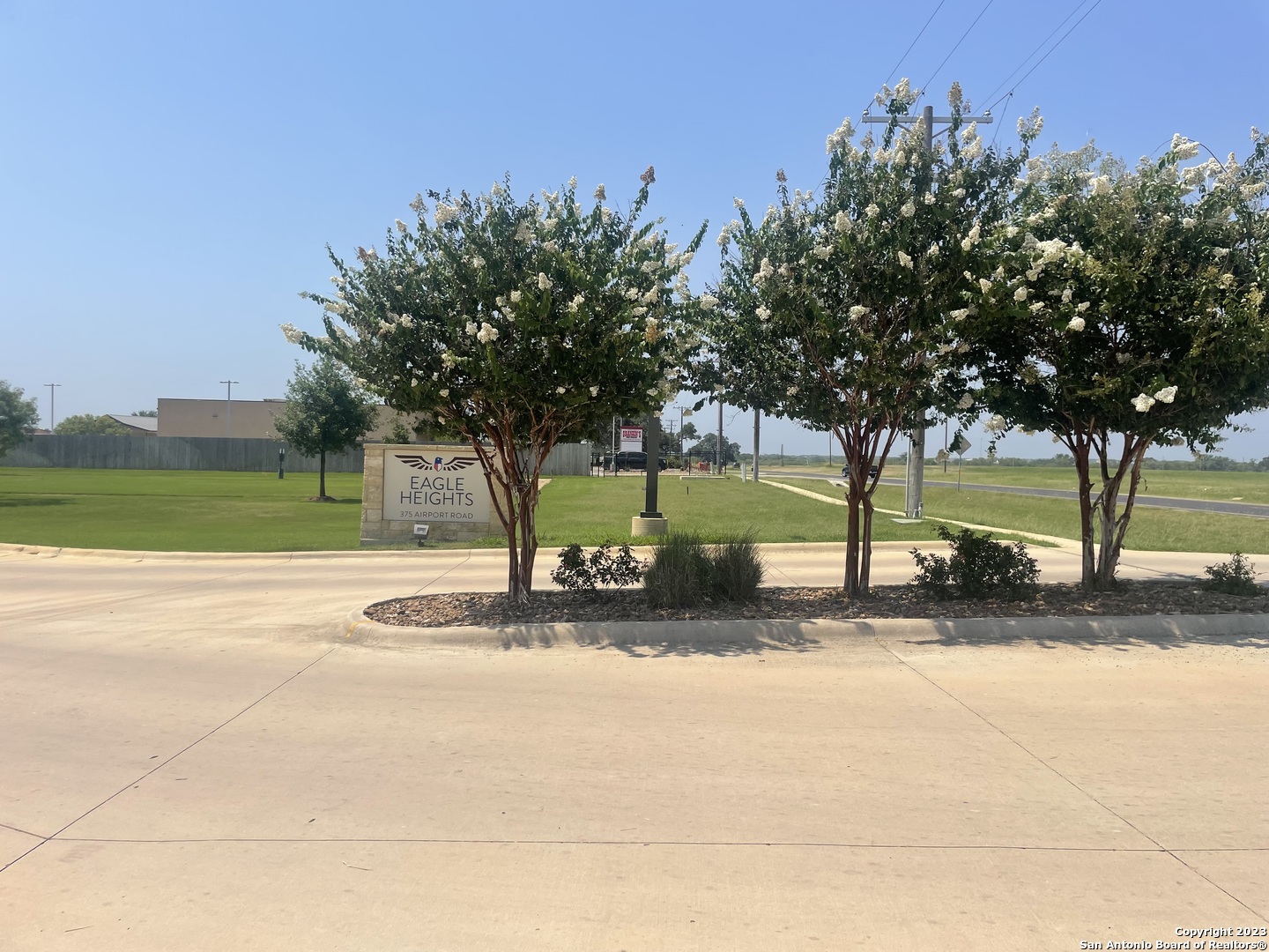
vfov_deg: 53.1
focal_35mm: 26
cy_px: 476
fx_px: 953
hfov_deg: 67.3
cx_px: 634
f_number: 1.6
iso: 32
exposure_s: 1/5814
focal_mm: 4.2
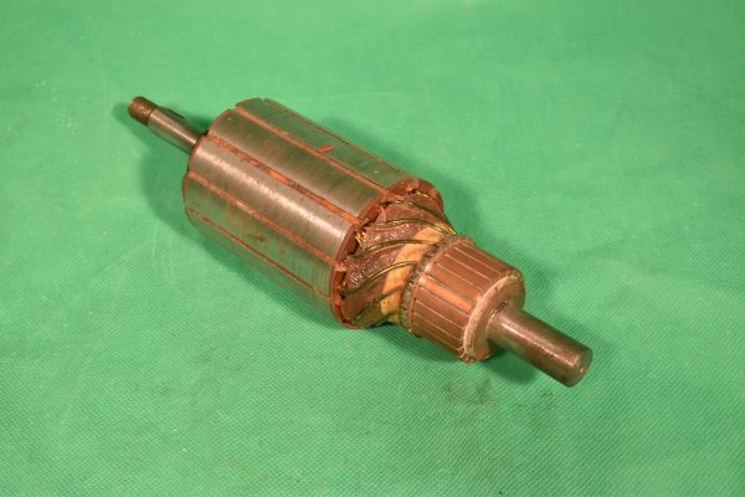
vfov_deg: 25.8
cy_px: 248
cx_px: 372
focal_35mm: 52
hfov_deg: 37.9
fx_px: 1086
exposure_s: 1/60
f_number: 14
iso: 1250
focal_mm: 35
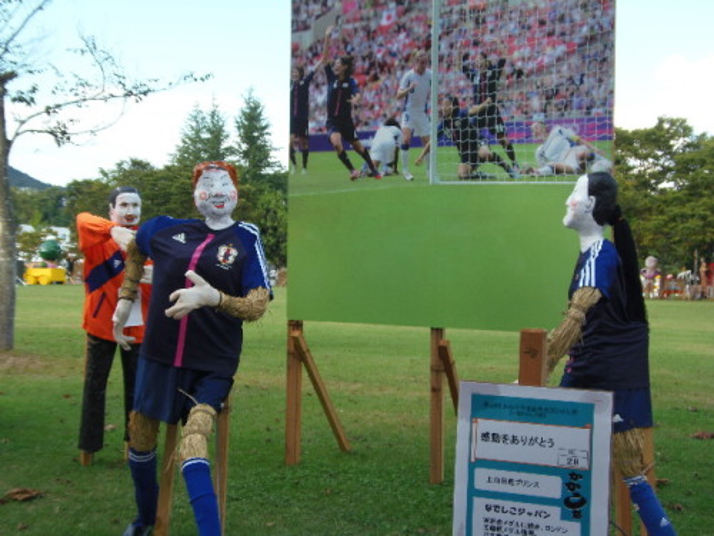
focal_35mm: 42
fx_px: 866
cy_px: 268
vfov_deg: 34.3
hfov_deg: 44.8
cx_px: 357
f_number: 3.6
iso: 64
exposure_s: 1/125
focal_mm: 7.8
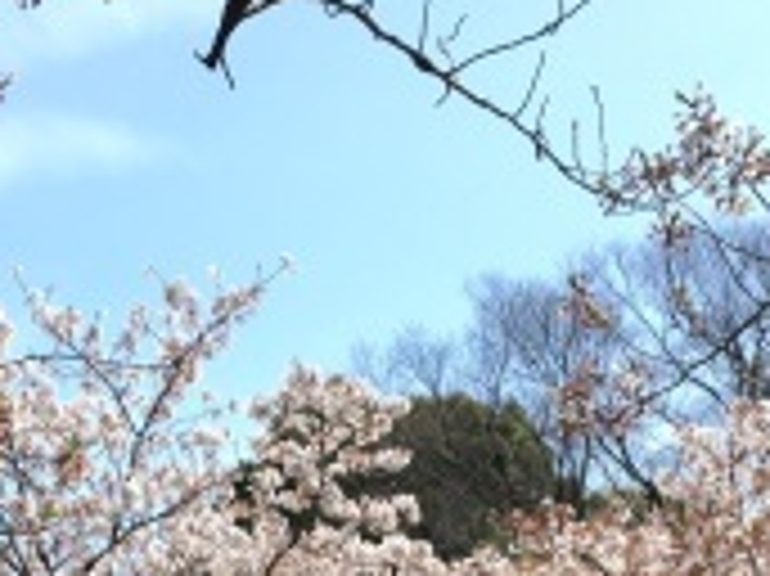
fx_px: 2267
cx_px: 230
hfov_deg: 19.2
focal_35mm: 102
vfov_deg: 13.7
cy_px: 828
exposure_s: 1/769
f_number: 2.2
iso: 25
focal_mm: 4.15
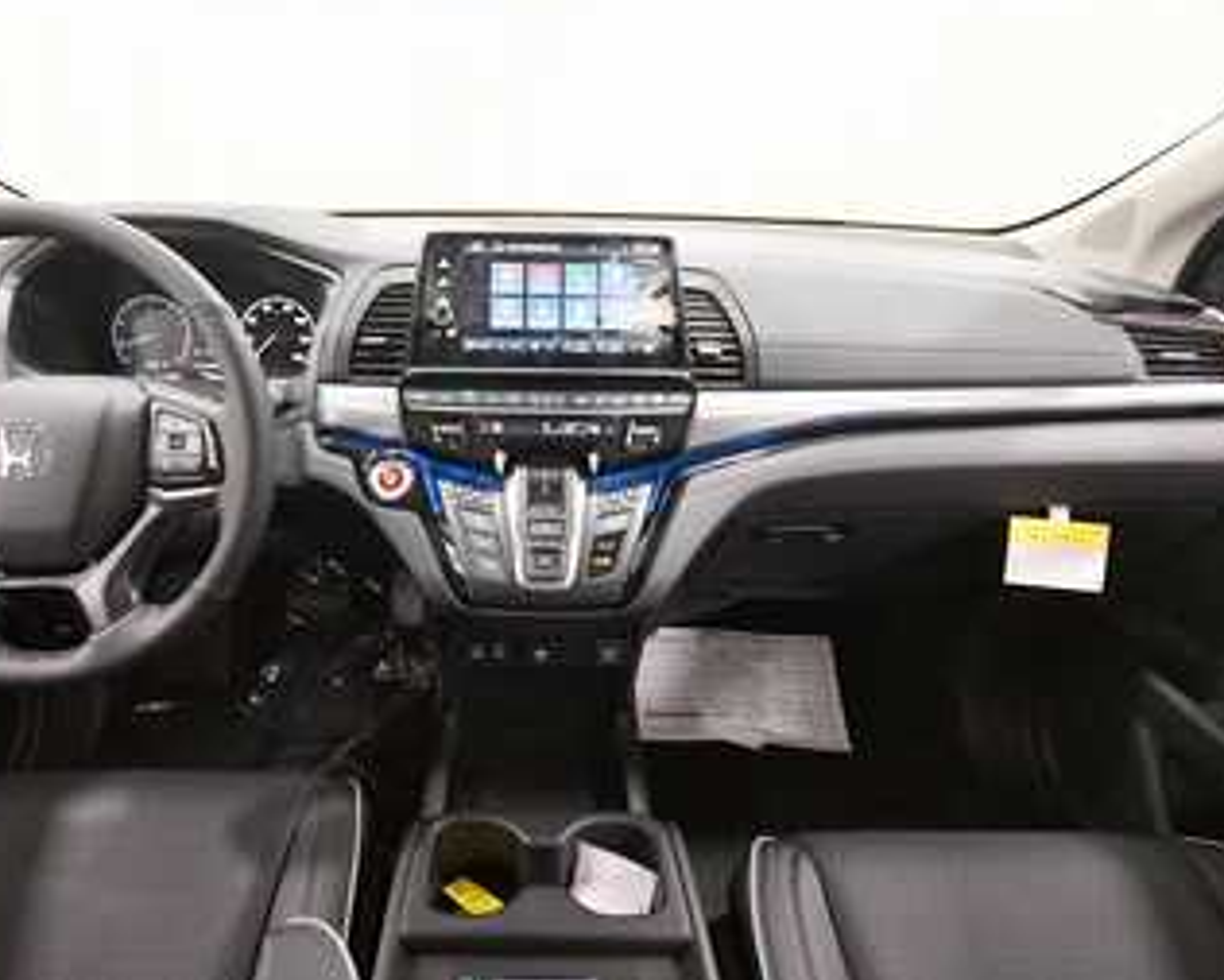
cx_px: 535
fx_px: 689
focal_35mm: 19
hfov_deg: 82.9
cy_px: 471
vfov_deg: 70.8
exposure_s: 1/125
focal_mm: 11
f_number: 4.2
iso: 3200
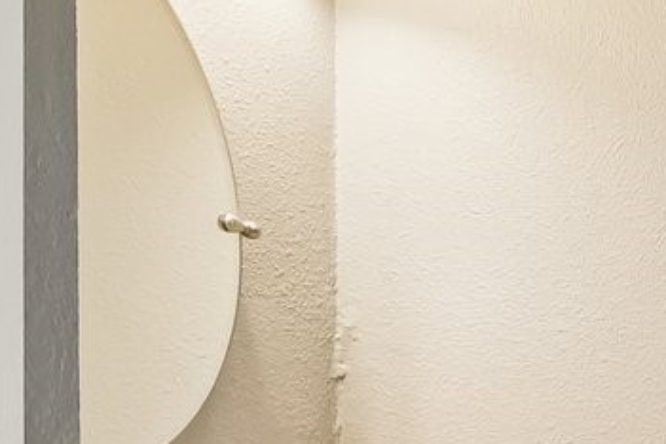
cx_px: 1355
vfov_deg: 18.3
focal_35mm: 70
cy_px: 561
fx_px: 1295
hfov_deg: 18.3
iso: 640
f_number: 8
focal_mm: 12
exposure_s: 1/40
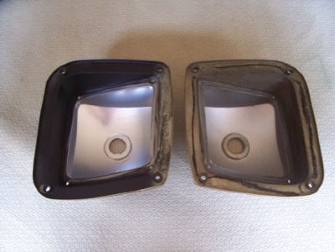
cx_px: 168
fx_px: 329
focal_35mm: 34
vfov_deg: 41.8
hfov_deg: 54.0
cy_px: 126
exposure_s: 1/30
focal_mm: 5.6
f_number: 2.7
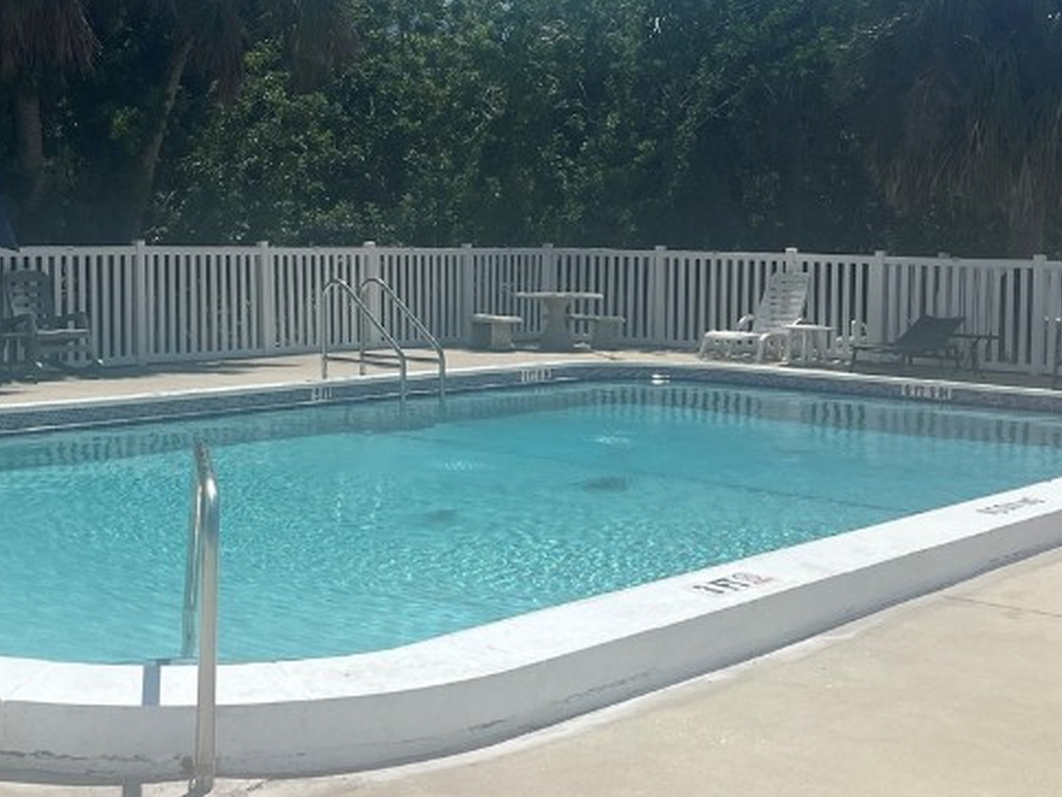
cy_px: 261
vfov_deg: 26.4
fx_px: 1687
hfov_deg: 34.7
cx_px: 375
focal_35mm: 55
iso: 50
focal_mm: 5.1
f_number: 1.6
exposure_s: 1/6897
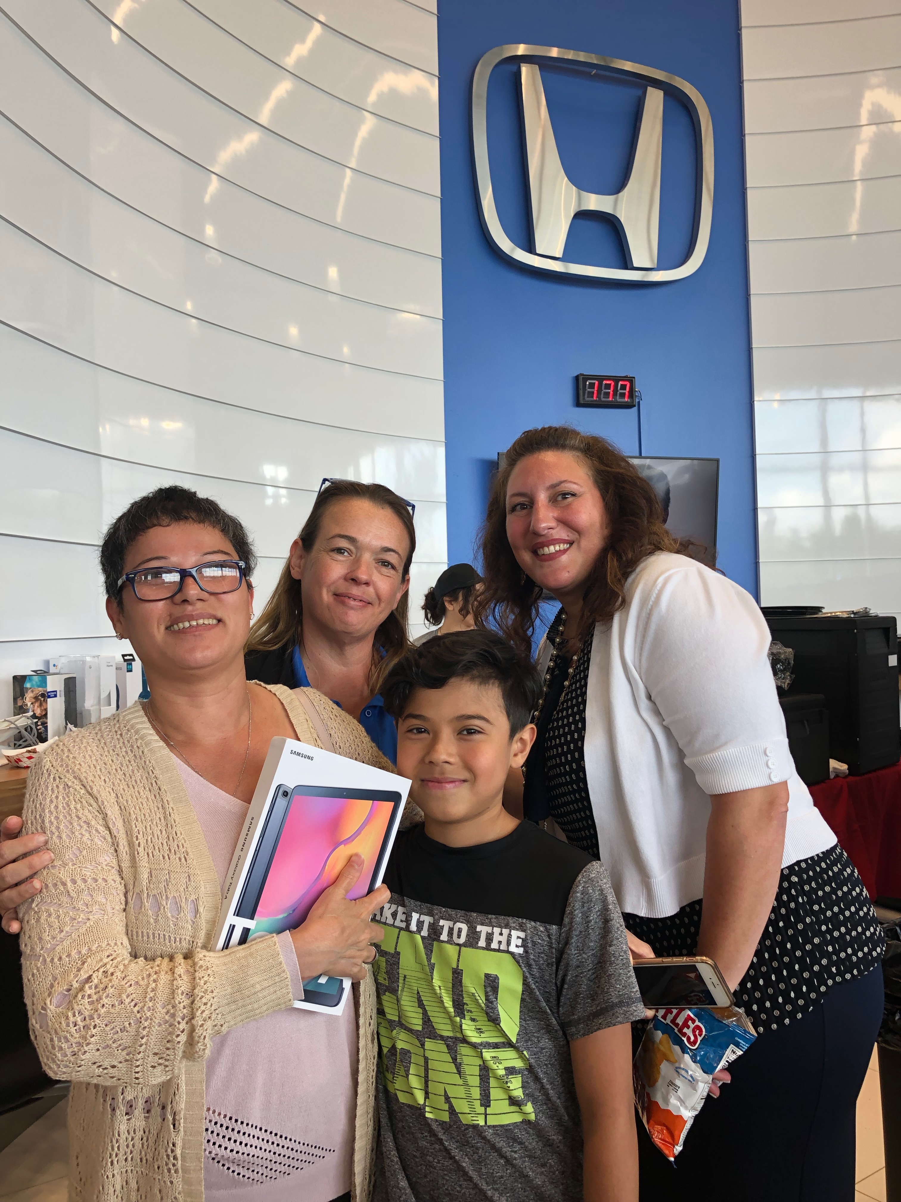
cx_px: 450
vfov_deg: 63.4
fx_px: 972
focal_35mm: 28
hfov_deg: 49.7
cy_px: 601
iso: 64
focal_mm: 3.99
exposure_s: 1/120
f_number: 1.8
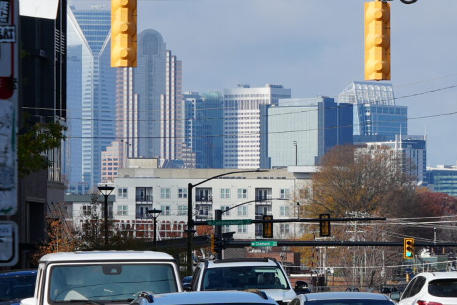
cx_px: 553
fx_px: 3352
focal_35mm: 264
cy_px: 231
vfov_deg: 5.2
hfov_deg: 7.7
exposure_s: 1/200
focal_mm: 70
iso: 100
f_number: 10
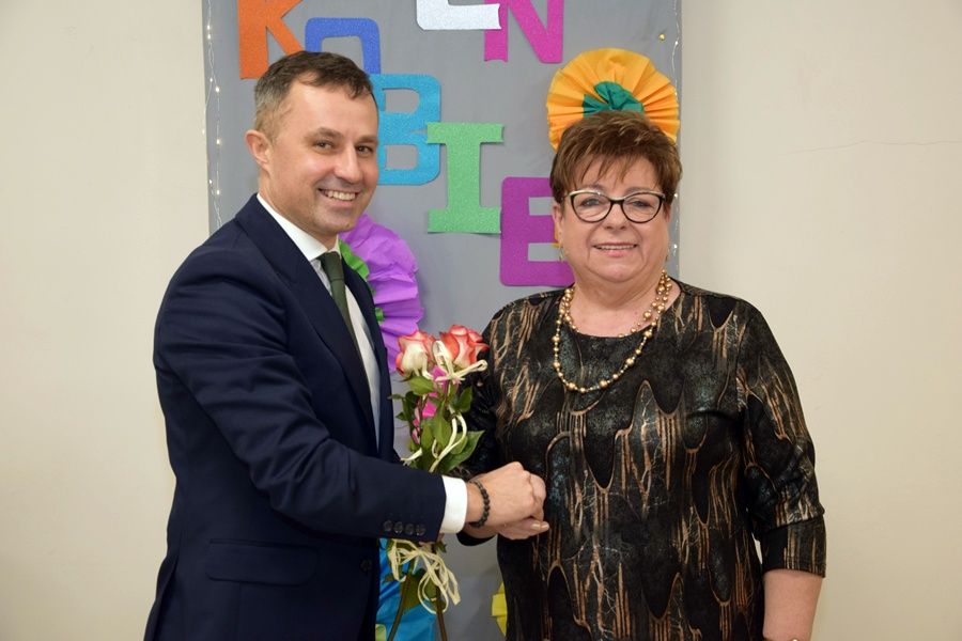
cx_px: 481
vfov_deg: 22.6
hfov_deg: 33.4
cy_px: 320
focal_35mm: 60
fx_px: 1603
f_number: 4.5
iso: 1000
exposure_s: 1/60
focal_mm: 40
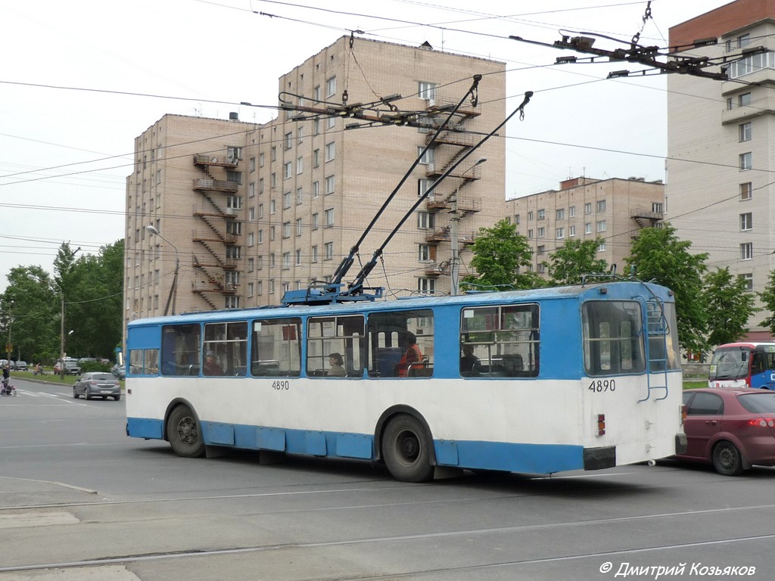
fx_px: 739
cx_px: 388
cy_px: 290
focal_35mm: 33
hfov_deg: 55.4
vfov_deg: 42.9
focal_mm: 5.5
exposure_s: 1/320
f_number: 2.8
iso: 100
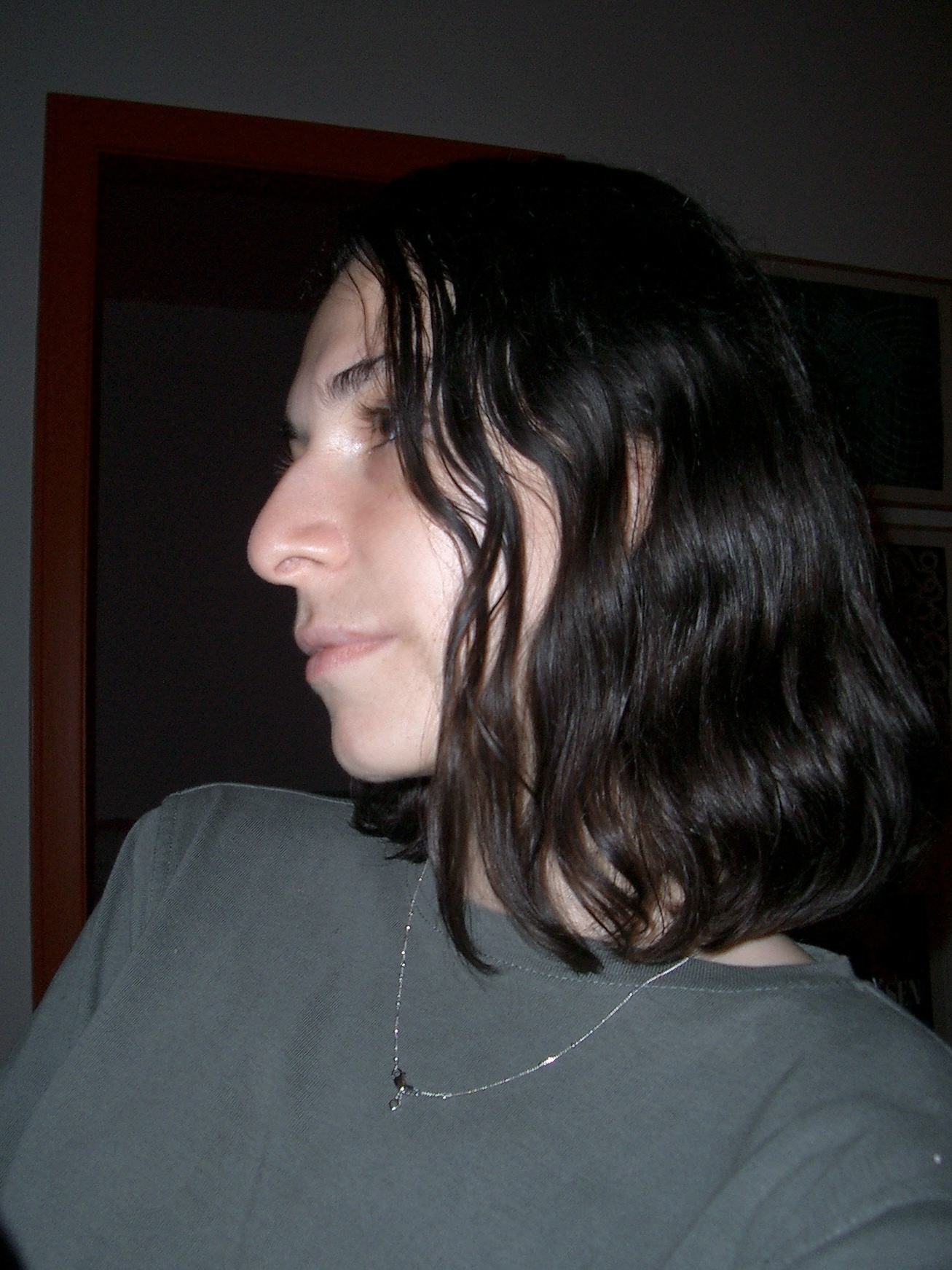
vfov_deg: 52.6
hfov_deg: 40.7
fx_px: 1284
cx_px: 476
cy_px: 635
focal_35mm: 35
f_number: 2.6
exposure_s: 1/40
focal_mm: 5.8
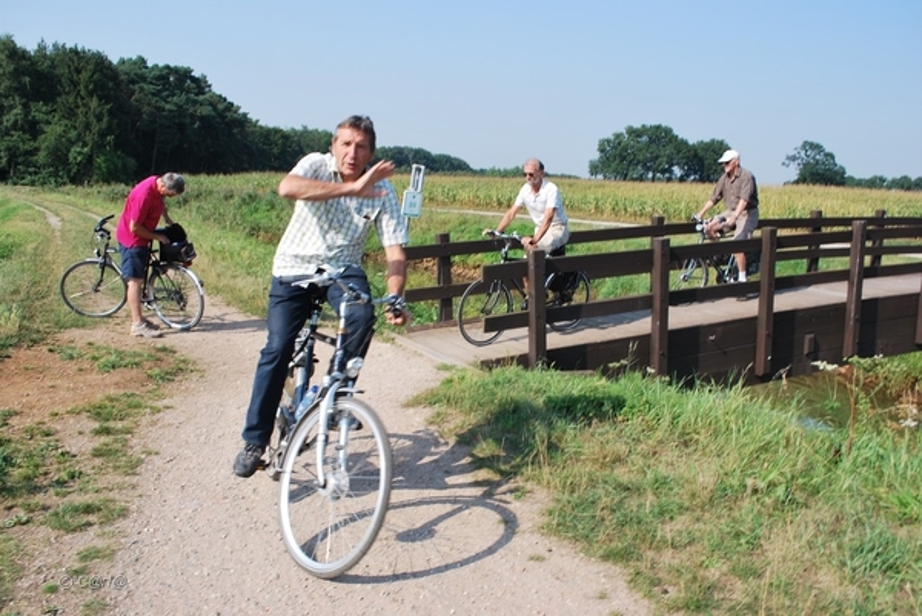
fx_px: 769
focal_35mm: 30
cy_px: 308
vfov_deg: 43.7
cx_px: 461
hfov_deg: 61.9
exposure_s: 1/200
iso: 100
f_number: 7.1
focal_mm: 20
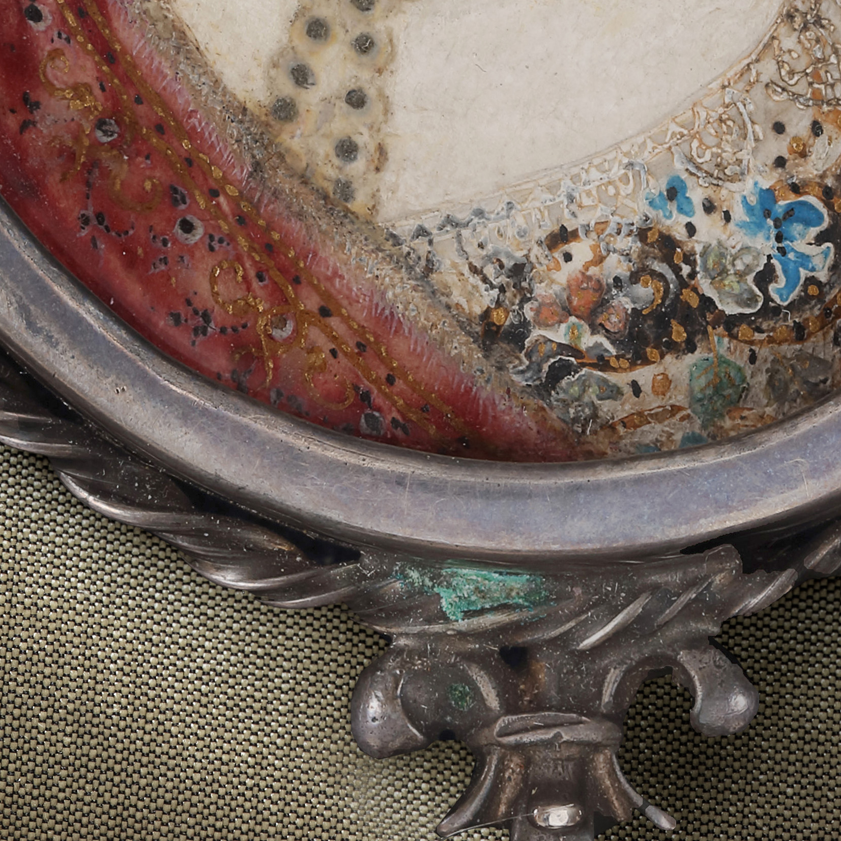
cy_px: -285
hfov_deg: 4.2
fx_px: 11517
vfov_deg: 4.2
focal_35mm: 419
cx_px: 495
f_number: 8
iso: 400
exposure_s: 2
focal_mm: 120
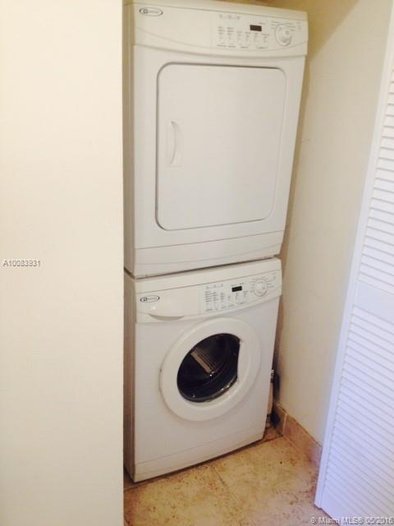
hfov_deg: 40.7
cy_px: 263
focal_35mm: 35
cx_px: 197
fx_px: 531
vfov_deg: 52.6
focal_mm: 4.28
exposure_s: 1/20
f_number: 2.4
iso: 80
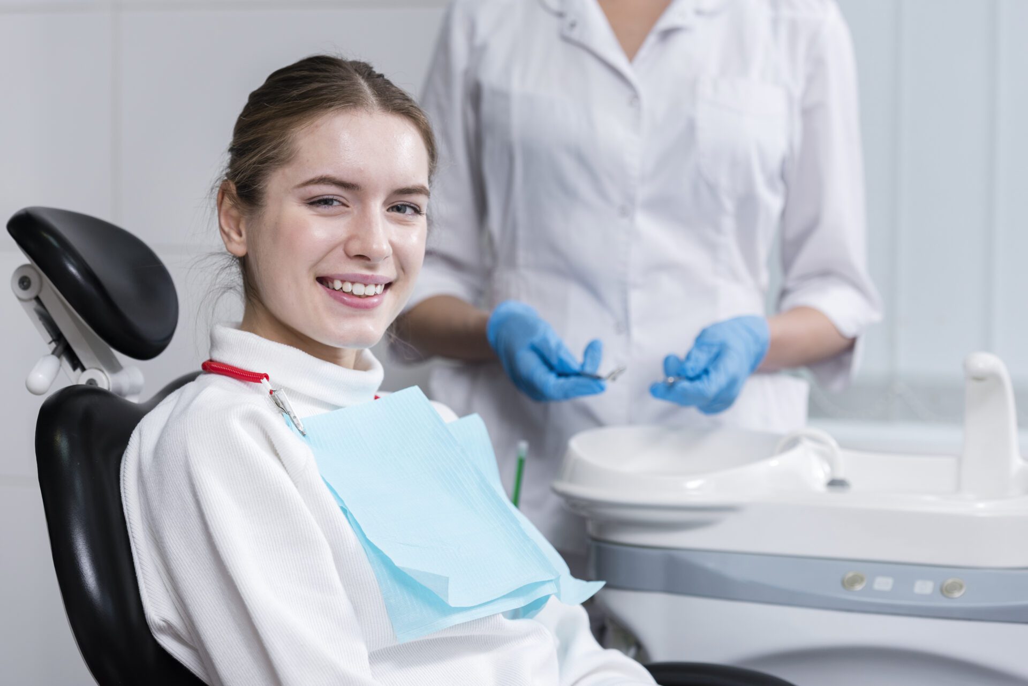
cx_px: 514
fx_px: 3142
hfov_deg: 18.6
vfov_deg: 12.5
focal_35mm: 110
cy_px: 343
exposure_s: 1/160
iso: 250
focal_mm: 110
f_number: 4
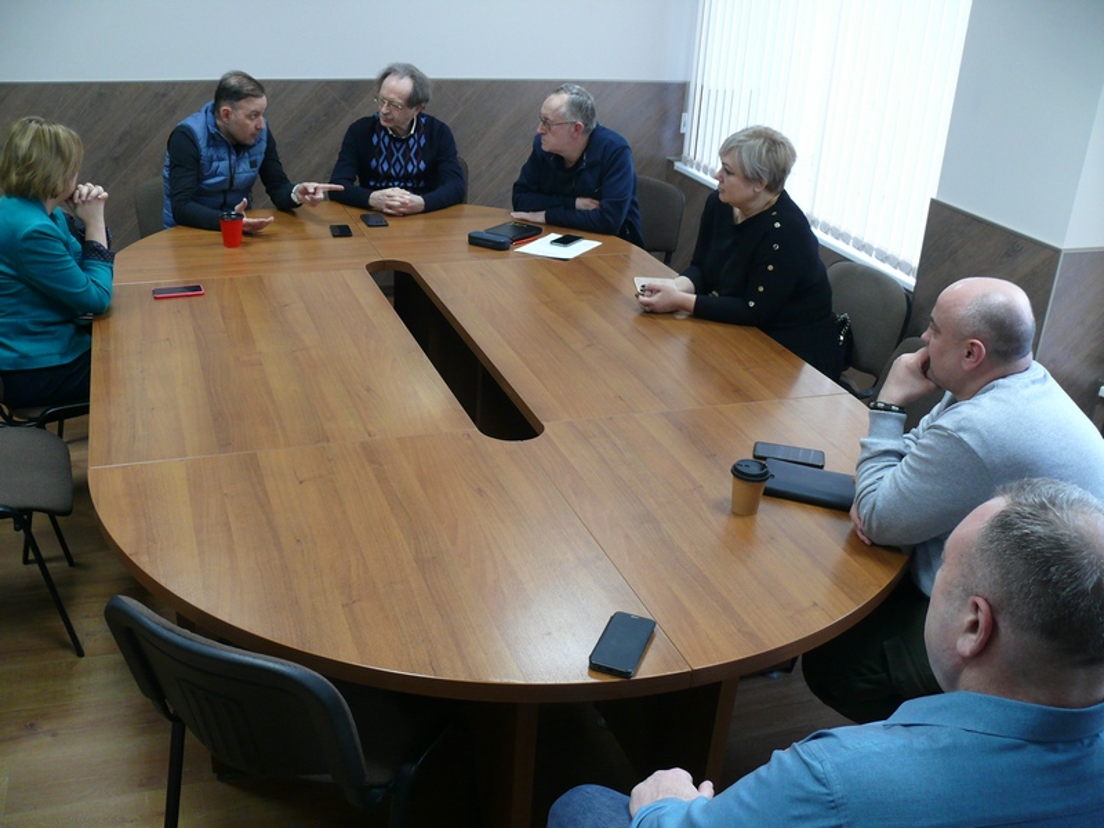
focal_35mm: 35
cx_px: 552
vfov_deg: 40.7
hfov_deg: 52.6
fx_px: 1116
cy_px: 414
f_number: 2.8
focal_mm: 7.4
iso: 200
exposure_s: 1/30
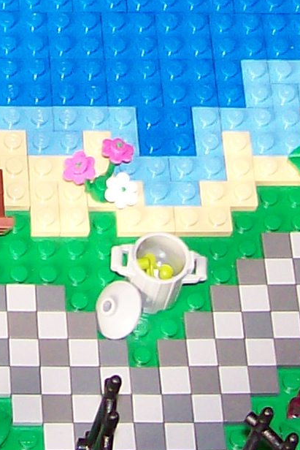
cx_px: -139
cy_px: -112
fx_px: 2161
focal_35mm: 173
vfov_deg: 11.6
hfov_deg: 7.8
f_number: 2.7
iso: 80
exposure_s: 1/64
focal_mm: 6
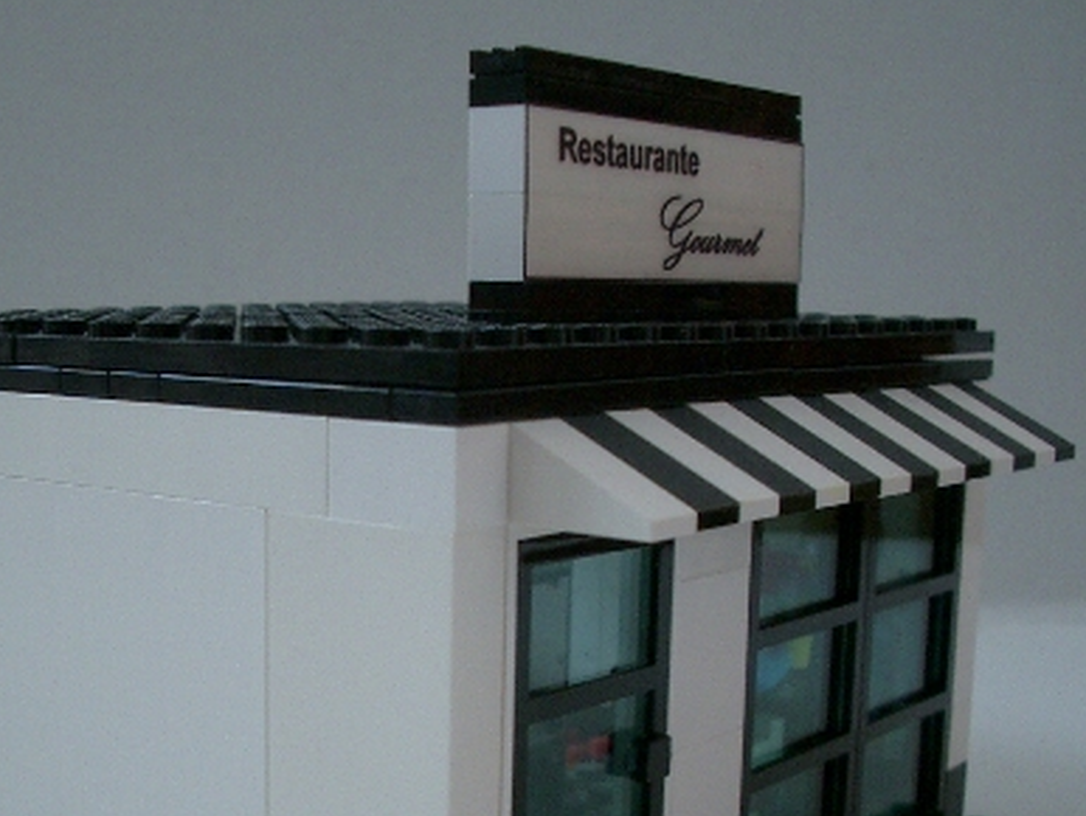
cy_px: 608
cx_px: 394
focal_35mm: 58
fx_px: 1821
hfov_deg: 33.0
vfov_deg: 25.0
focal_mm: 5.8
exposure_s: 1/30
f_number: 2.6
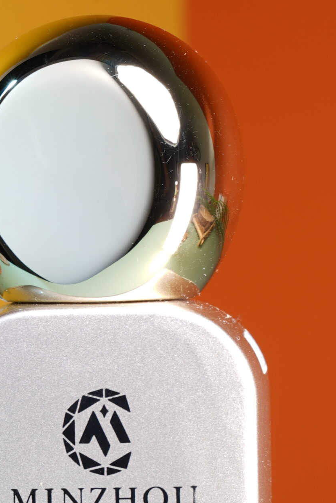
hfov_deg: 4.3
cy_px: 460
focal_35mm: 321
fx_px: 4492
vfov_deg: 6.4
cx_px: 110
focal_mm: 105
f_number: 16
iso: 50
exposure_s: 1
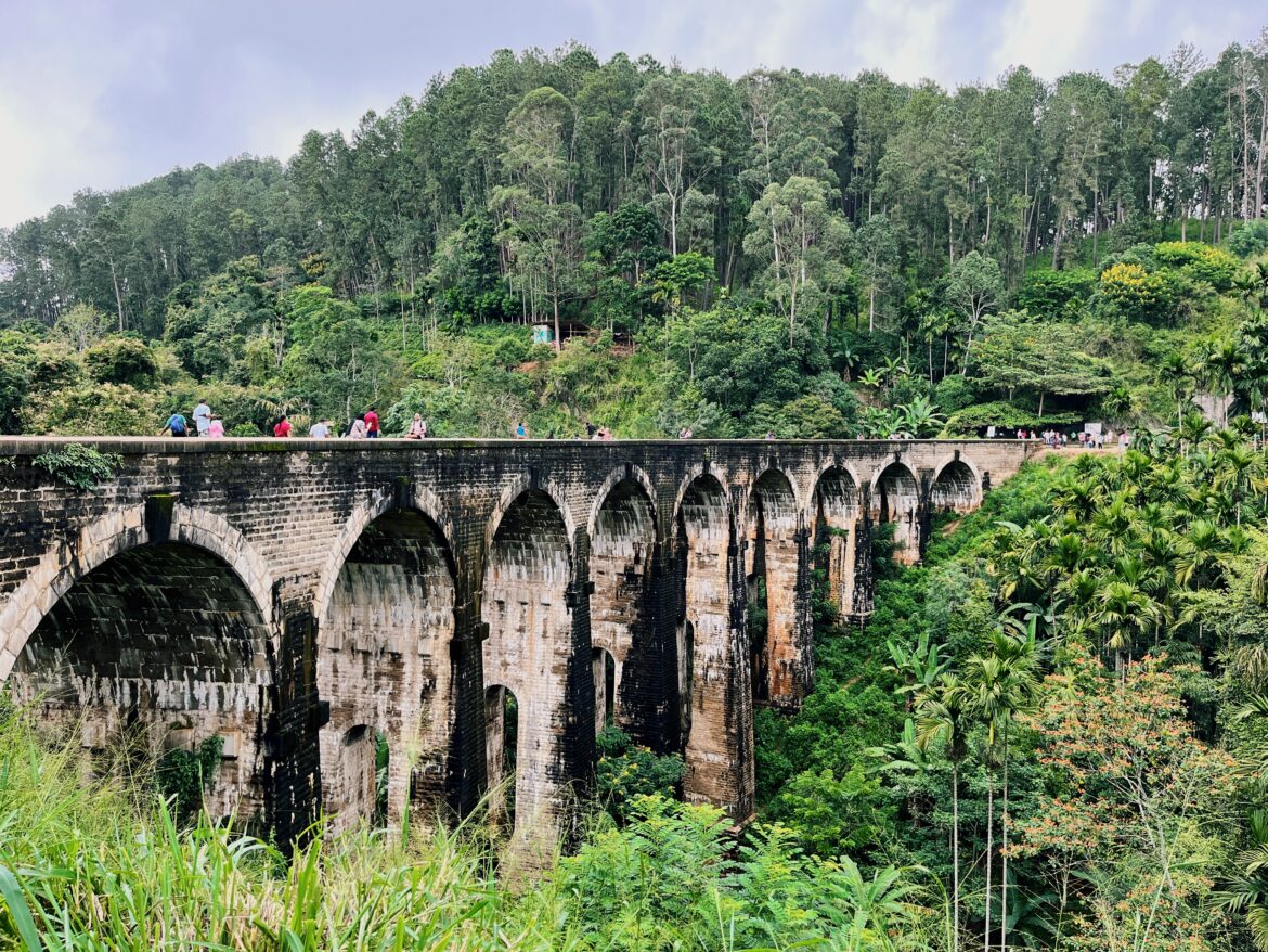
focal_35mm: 26
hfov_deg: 67.3
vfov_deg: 53.1
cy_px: 476
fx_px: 953
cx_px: 634
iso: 125
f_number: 1.6
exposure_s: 1/112
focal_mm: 5.1
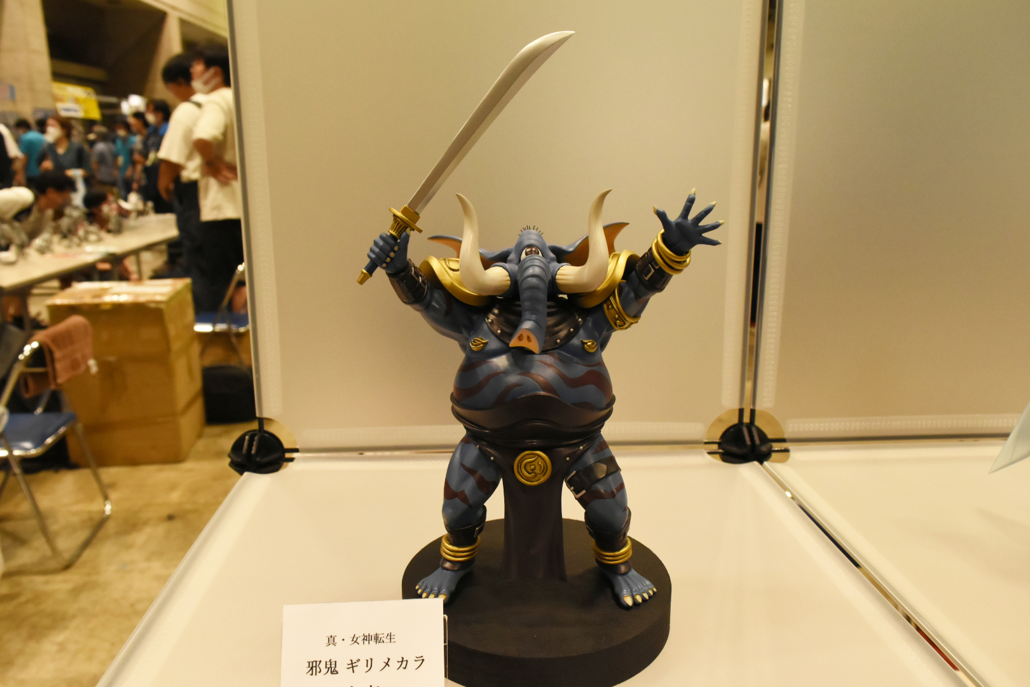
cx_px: 515
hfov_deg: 67.4
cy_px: 344
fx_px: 772
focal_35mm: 27
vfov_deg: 47.9
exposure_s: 1/60
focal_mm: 18
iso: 2000
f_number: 8
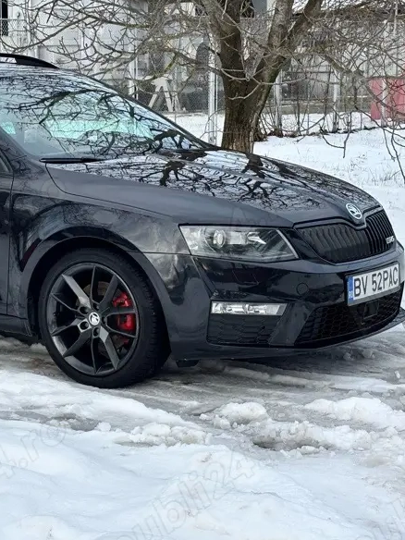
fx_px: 1388
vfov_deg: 22.0
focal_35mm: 89
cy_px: 258
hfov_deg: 16.3
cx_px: 28
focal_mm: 5.96
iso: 32
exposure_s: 1/1007
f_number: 1.6
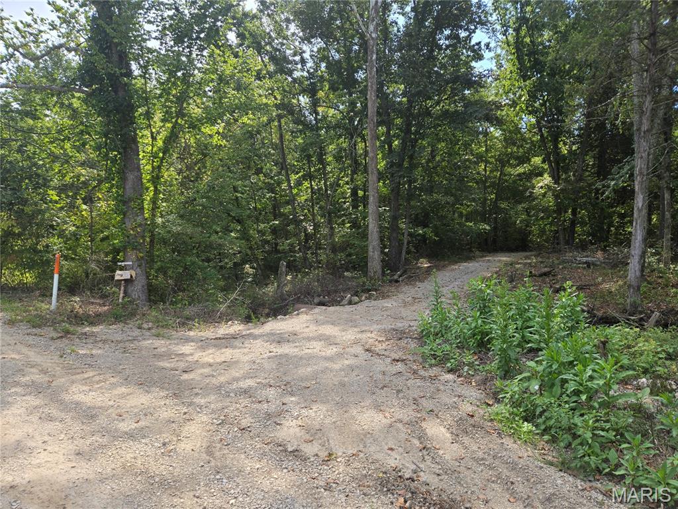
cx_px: 339
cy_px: 254
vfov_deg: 58.9
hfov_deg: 73.9
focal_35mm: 23
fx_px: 450
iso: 25
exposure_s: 1/640
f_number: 1.8
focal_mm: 5.4
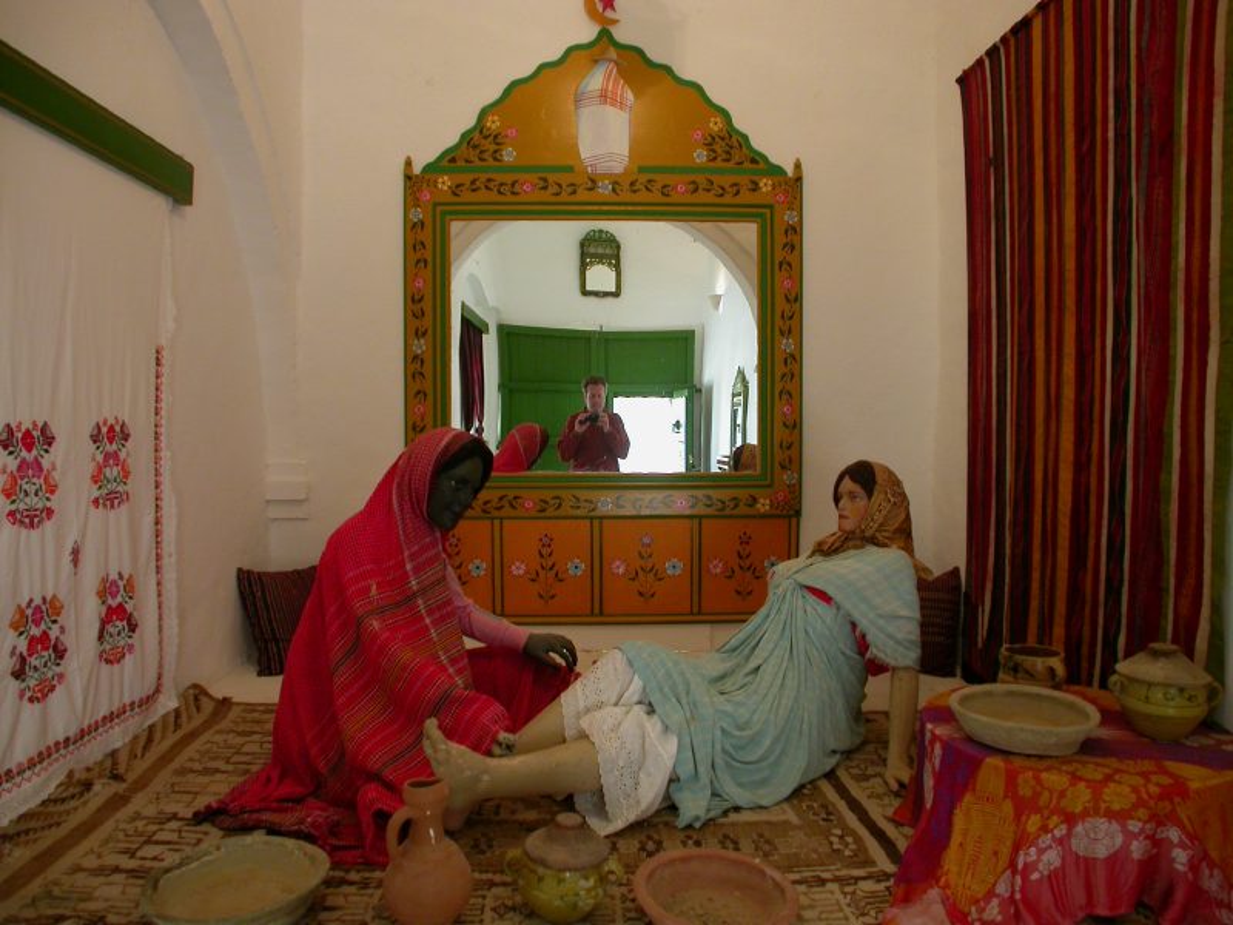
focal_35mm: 38
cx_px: 616
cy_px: 462
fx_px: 1354
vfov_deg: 37.7
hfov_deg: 49.0
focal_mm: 7.85
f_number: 2.6
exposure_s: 1/17.4
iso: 100
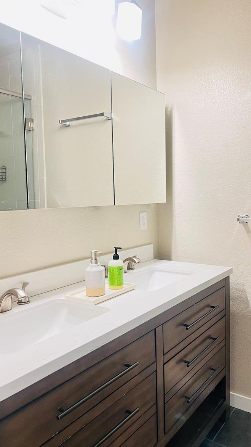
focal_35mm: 29
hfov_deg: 40.0
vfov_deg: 66.1
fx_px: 343
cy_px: 223
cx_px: 153
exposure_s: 1/60
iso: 200
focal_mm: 5.7
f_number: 1.5
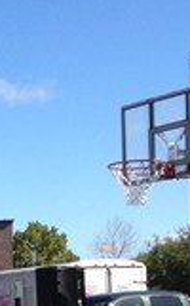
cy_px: 371
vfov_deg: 14.2
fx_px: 1190
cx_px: -170
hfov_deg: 8.7
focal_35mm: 143
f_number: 2.4
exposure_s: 1/1227
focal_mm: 4.28
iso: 50
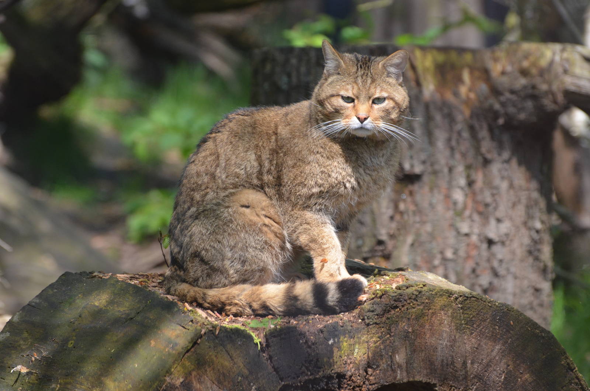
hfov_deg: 8.3
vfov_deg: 5.5
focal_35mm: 248
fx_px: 4048
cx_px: 295
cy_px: 196
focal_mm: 165
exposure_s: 1/1000
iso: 800
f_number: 5
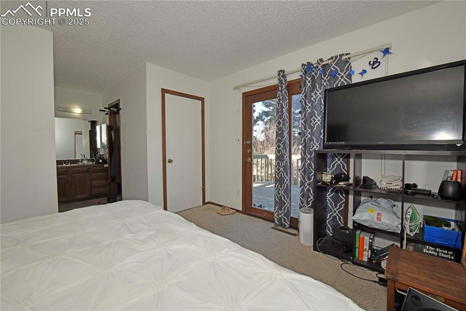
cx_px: 233
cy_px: 156
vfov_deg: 77.3
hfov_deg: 100.4
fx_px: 194
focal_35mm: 15
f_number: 16
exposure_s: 1/160
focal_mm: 15
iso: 1250
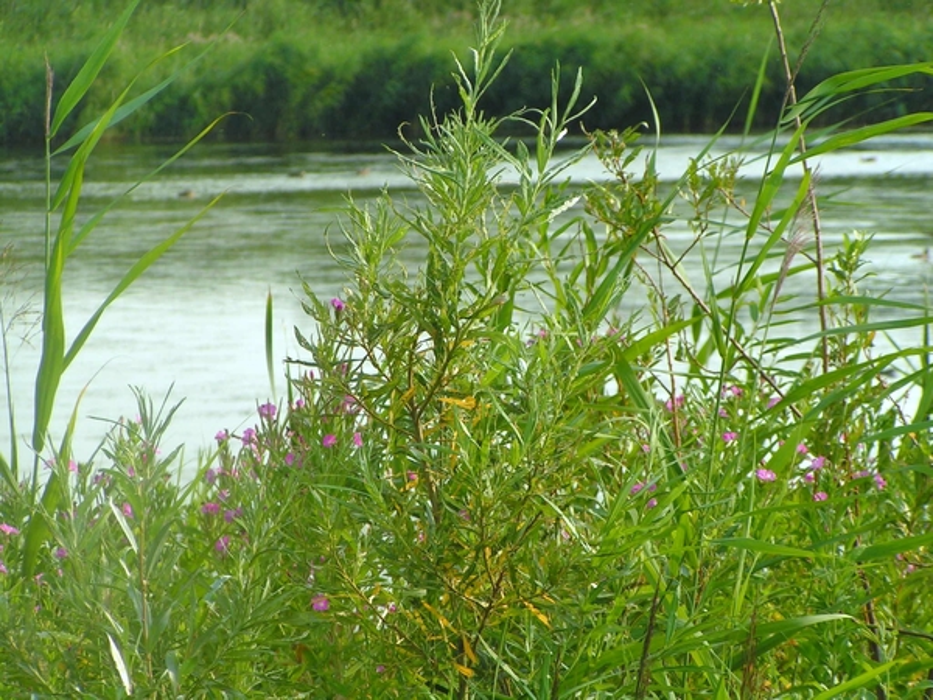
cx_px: 466
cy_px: 350
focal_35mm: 226
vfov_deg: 6.6
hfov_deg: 8.8
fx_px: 6091
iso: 50
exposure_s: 1/320
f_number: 5
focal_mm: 34.5
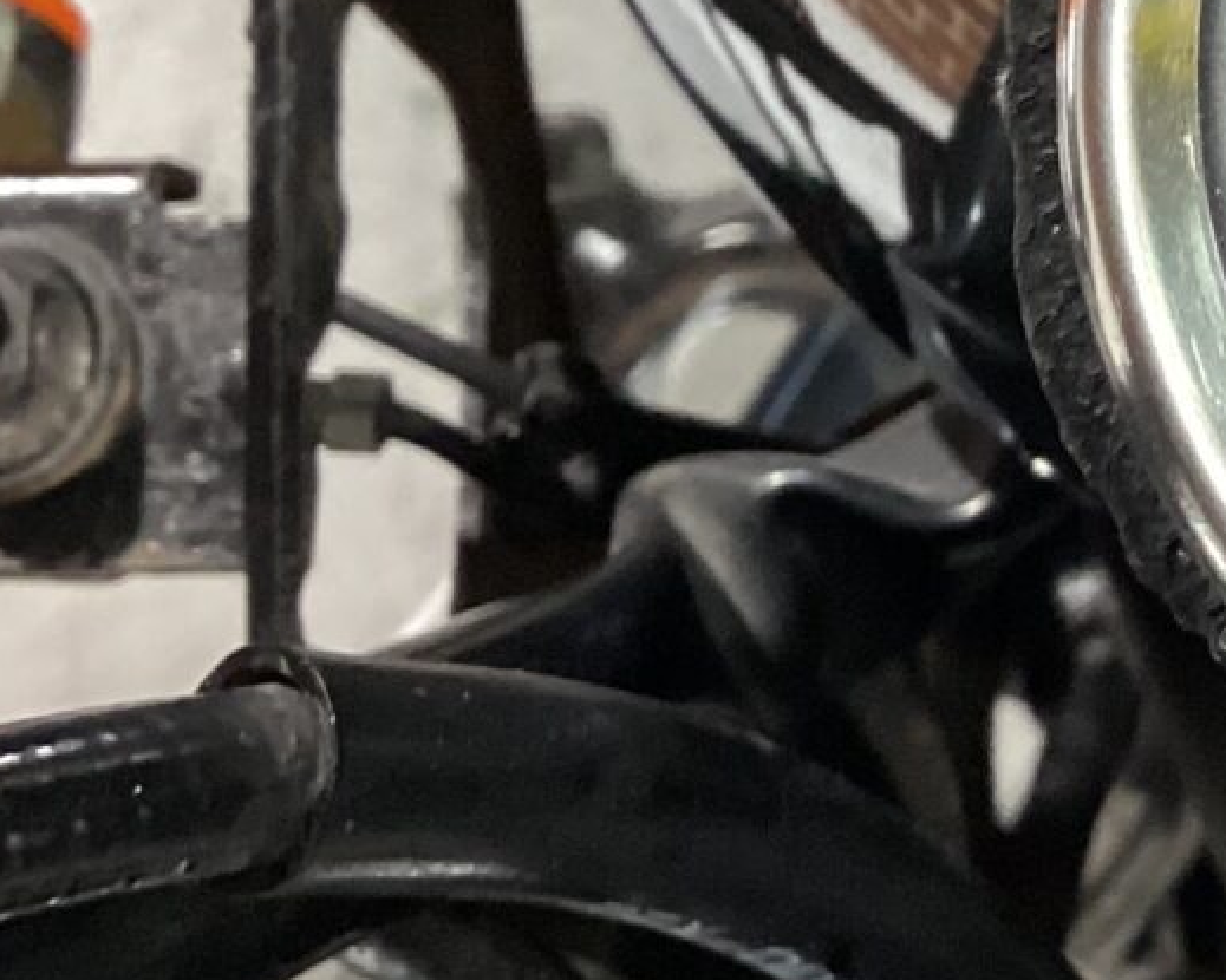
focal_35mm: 112
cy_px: 102
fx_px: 4063
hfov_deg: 16.1
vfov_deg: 13.6
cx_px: 1677
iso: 250
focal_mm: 3.3
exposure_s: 1/33
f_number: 2.4
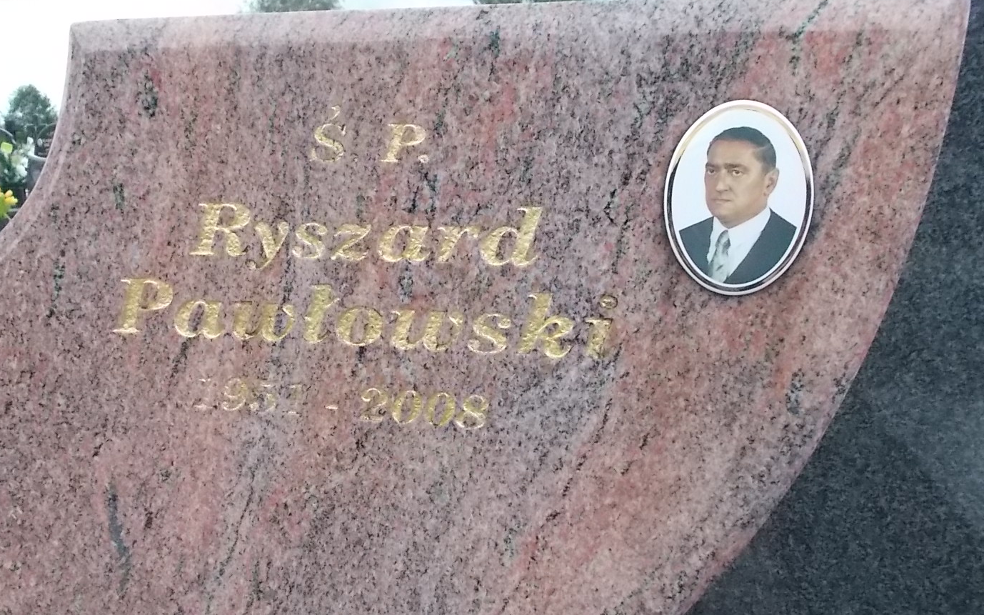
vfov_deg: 39.4
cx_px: 418
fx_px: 858
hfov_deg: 59.4
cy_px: 304
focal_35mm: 32
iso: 400
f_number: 8
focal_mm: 4.6
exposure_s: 1/250
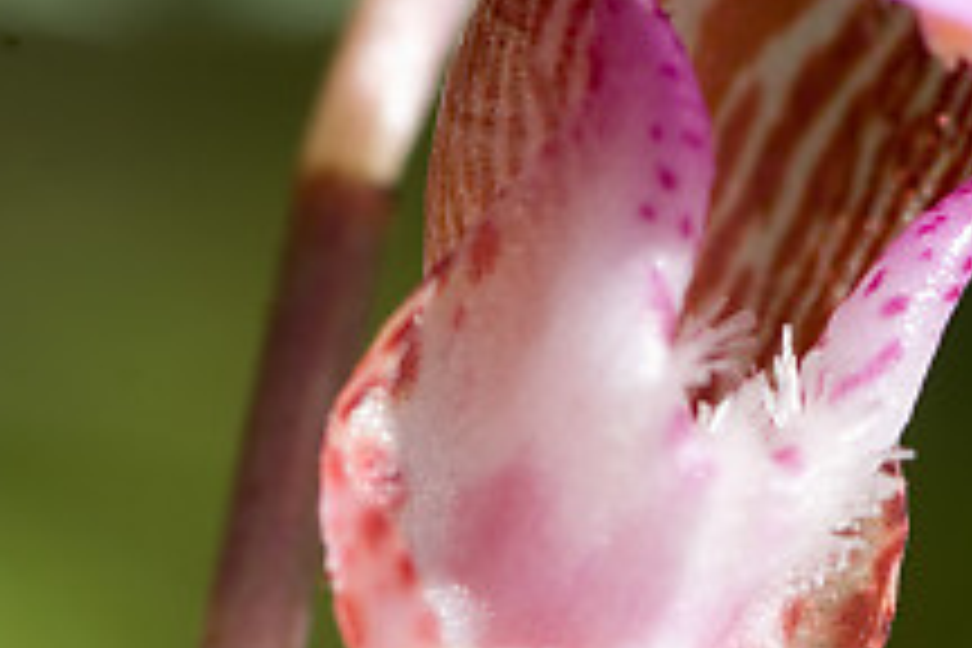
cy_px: 423
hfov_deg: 4.7
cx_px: 781
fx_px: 11781
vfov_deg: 3.2
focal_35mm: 436
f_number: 11
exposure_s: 1/20
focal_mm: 105
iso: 100
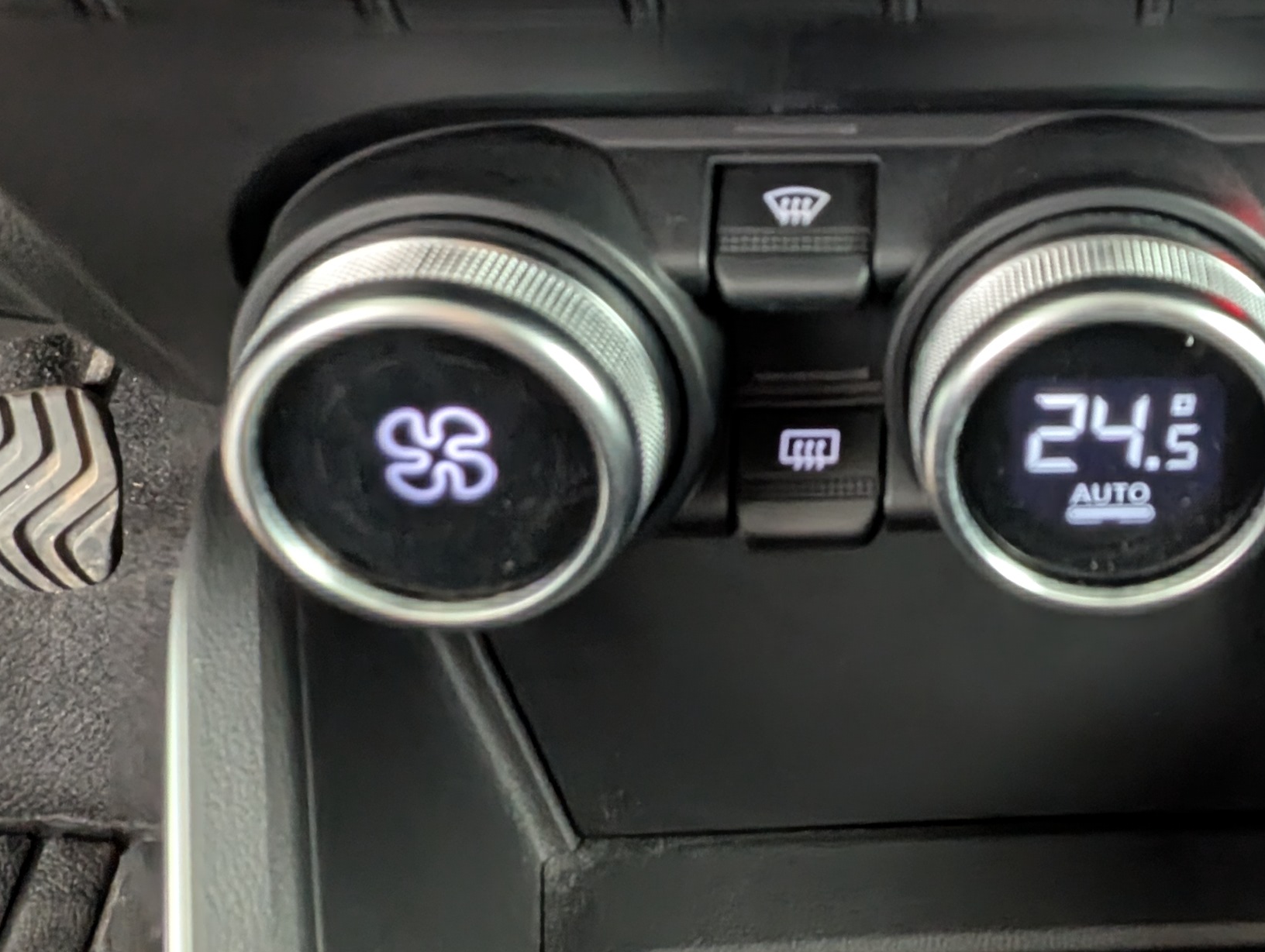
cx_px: 1084
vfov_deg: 35.2
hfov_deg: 43.6
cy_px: 234
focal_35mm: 40
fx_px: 1464
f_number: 2.2
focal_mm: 2.35
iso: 349
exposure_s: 1/23.8
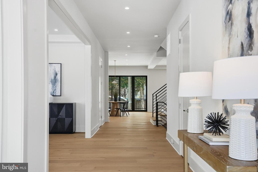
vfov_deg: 37.9
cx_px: 129
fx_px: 251
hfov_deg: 54.4
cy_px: 86
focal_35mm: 35
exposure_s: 1/250
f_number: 8
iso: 400
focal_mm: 35
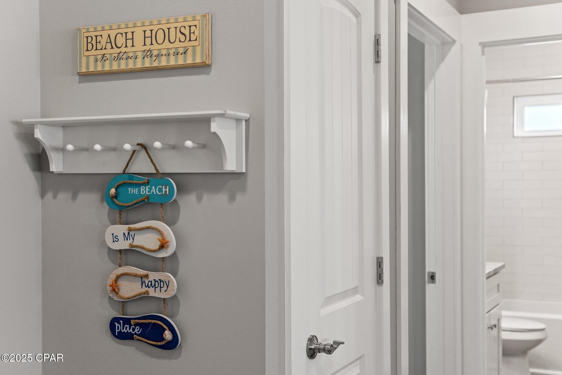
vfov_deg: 29.9
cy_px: 188
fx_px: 702
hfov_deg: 43.6
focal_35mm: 45
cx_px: 281
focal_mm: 30
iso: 400
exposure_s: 1/80
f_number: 2.8
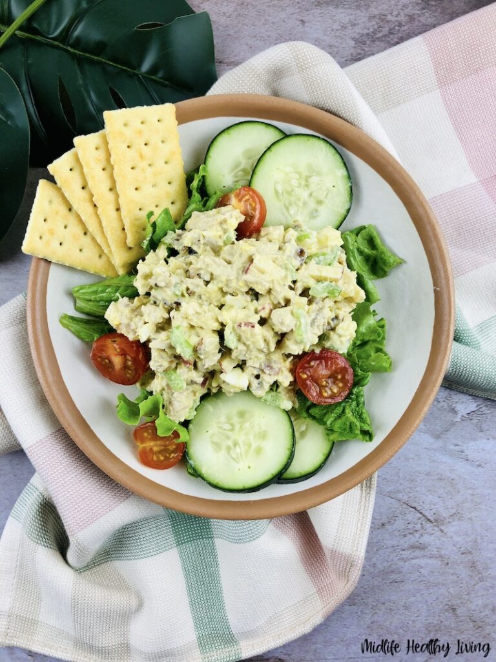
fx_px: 535
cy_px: 331
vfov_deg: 63.4
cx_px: 248
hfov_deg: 49.7
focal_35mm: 28
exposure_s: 1/120
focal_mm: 3.99
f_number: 1.8
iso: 32
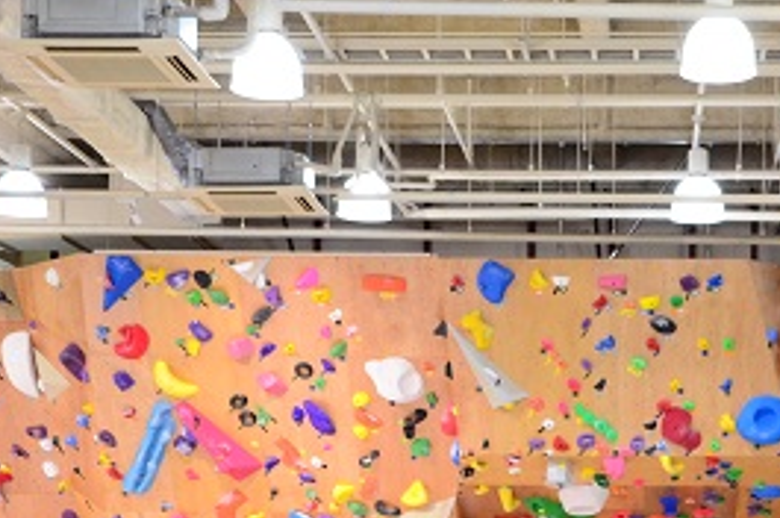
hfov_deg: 24.6
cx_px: 571
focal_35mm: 82
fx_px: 1774
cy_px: 580
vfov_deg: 16.1
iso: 1600
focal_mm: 20
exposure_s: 1/30
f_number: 4.5
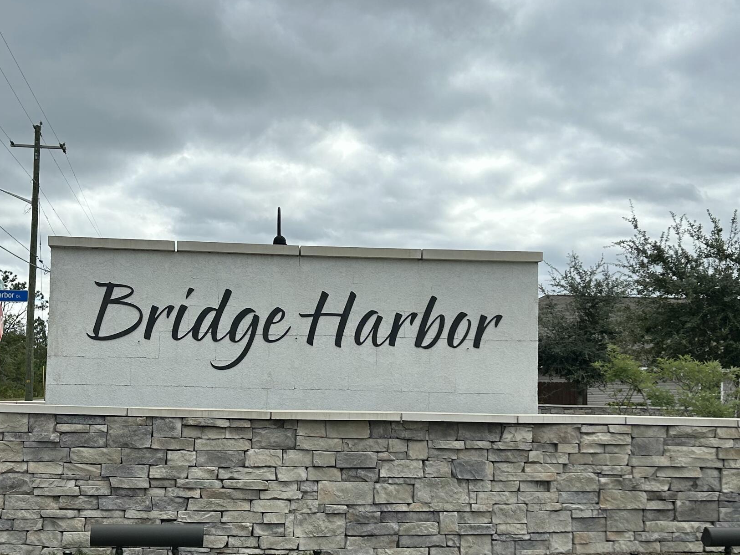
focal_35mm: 48
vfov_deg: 30.2
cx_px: 279
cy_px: 333
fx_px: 1026
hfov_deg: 39.4
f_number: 1.5
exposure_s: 1/5076
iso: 50
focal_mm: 5.7
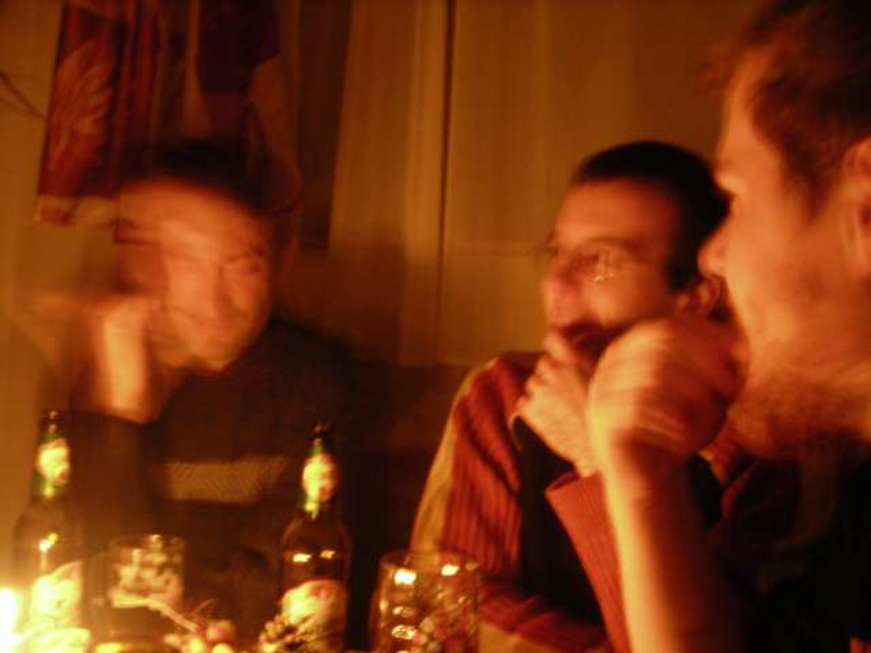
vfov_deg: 37.7
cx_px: 436
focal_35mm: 38
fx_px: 956
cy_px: 326
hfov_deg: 49.0
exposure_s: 1.67
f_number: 3.2
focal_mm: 6.3
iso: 200
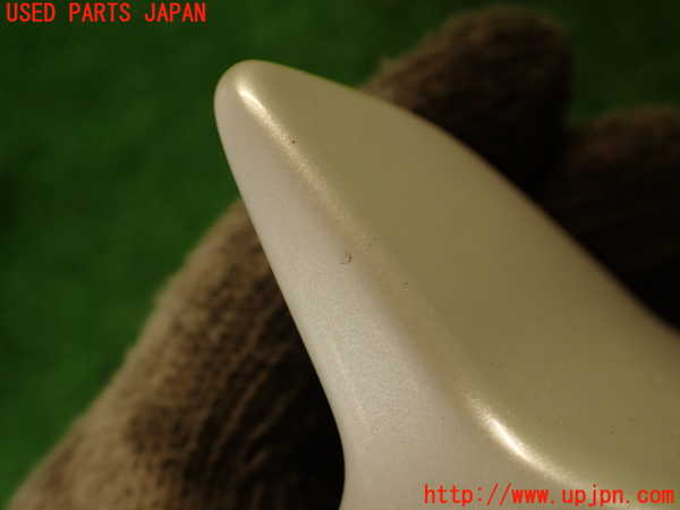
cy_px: 255
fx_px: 629
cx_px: 340
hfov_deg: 56.8
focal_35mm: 32
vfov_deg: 44.2
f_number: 2.4
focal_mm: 5.79
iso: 125
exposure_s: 1/60
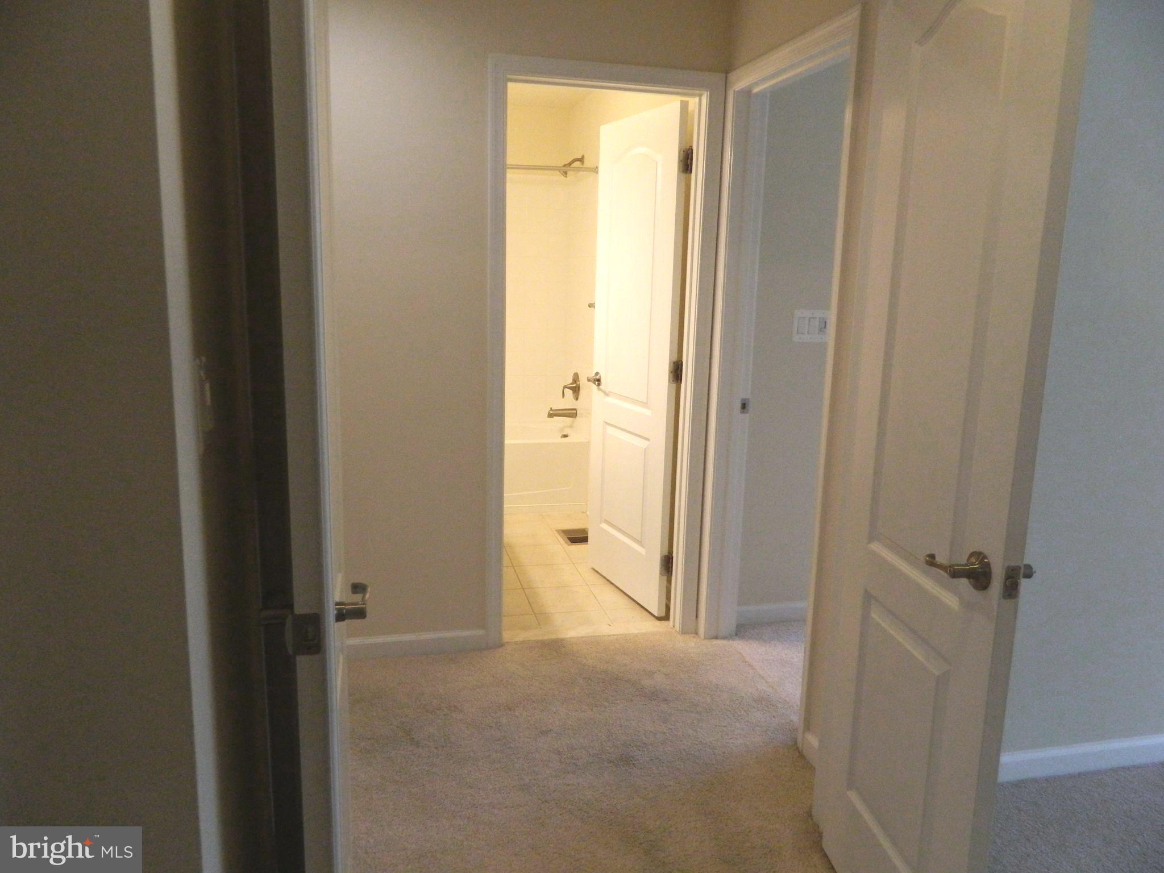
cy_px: 436
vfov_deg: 54.9
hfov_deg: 69.4
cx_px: 582
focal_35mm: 25
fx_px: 841
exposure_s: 1/100
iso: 400
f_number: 3.1
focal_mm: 4.5
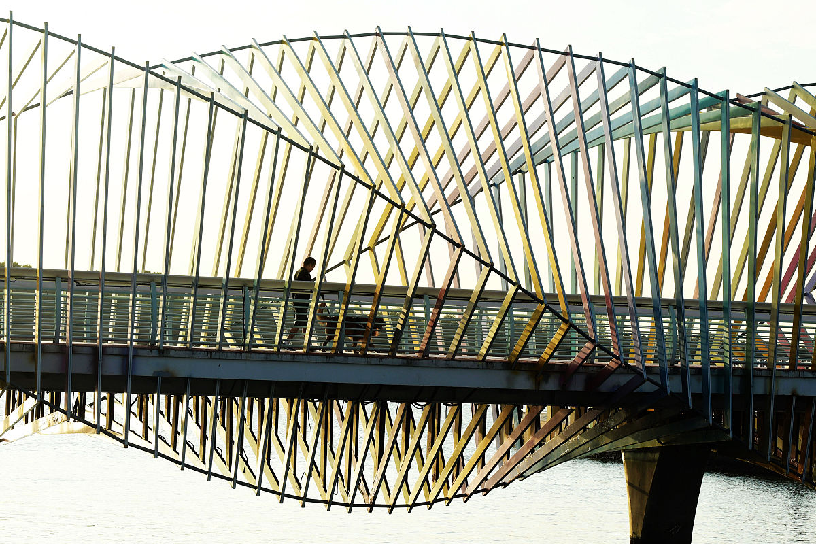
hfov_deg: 19.5
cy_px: 272
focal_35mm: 105
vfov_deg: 13.0
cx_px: 408
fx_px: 2380
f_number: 10
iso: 200
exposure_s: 1/400
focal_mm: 70
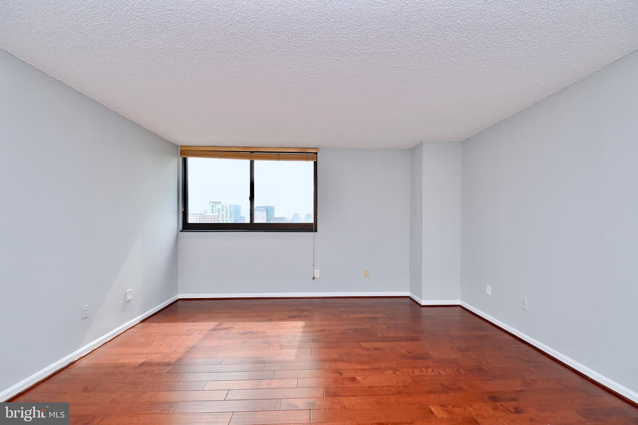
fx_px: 266
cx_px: 319
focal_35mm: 15
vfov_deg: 77.3
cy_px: 212
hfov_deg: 100.4
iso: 320
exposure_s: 1/200
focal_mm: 10
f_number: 7.1
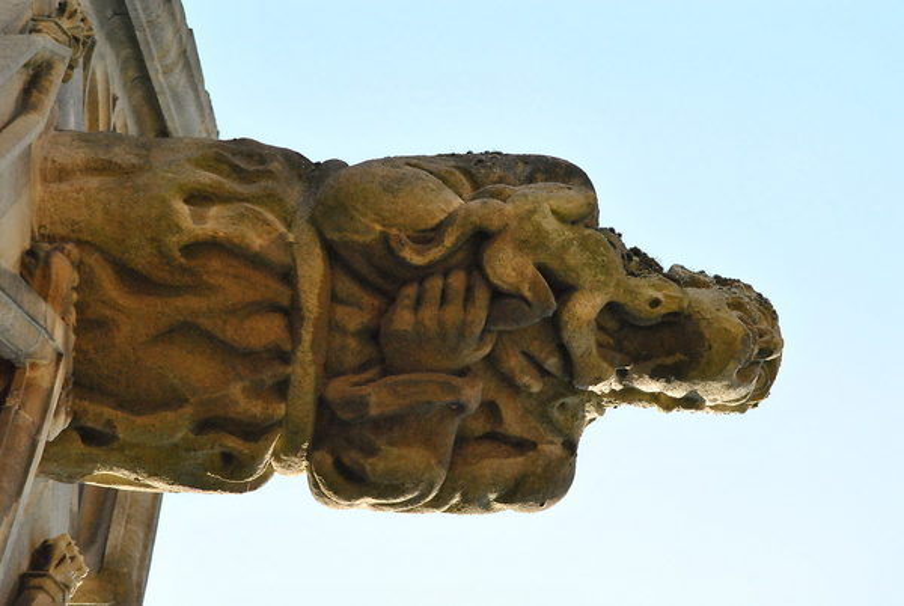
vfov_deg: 7.3
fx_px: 4715
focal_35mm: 188
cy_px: 303
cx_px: 452
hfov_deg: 11.0
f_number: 8
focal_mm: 125
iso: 1600
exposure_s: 1/1000
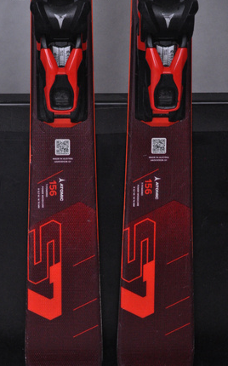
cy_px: 187
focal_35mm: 144
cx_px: 110
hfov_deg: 9.1
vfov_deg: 14.5
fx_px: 1435
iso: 3200
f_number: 9.5
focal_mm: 90
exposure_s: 1/125
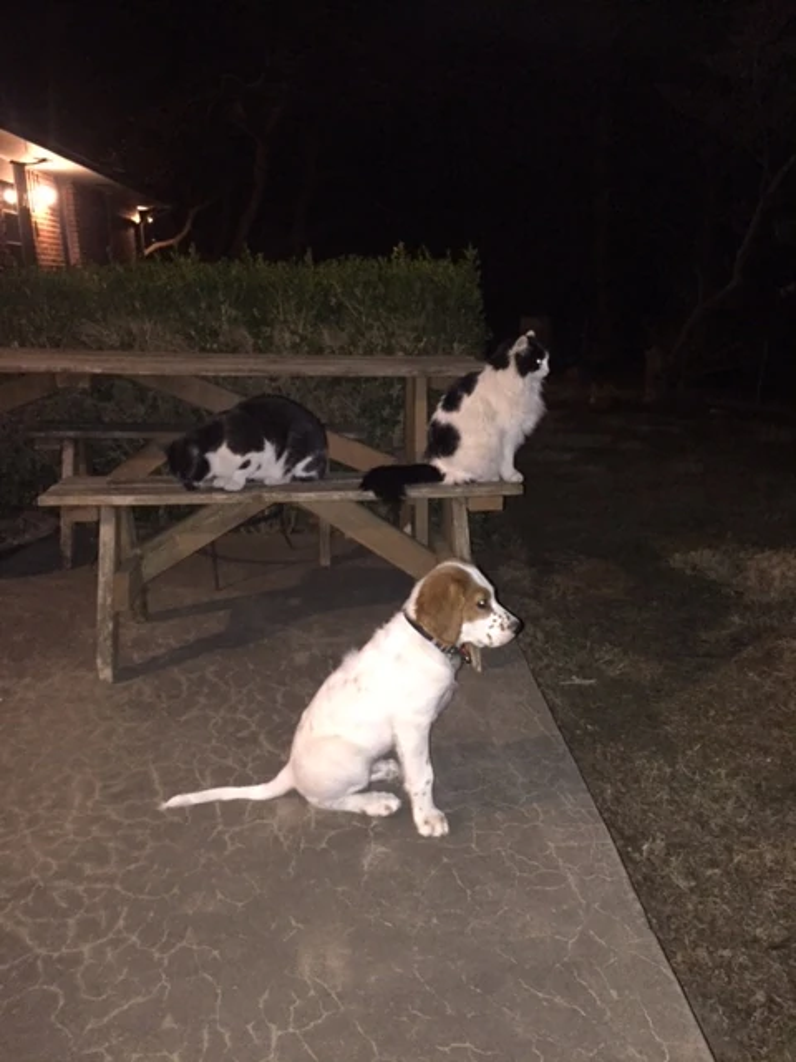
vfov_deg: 61.7
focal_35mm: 29
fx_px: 889
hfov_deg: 48.2
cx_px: 398
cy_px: 531
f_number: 2.2
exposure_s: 1/16
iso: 500
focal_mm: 4.15
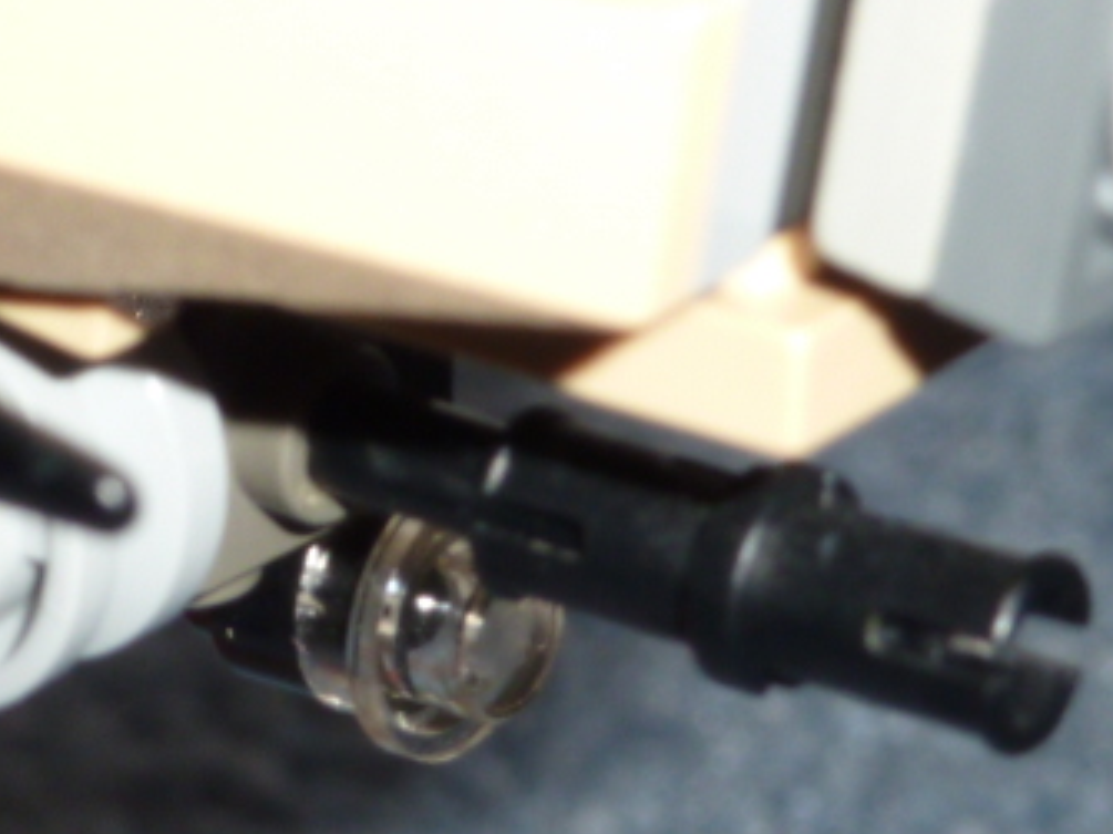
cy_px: 532
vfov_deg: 6.9
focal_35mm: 216
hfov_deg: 9.2
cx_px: 299
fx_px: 6943
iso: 100
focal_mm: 10.3
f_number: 4
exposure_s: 1/30
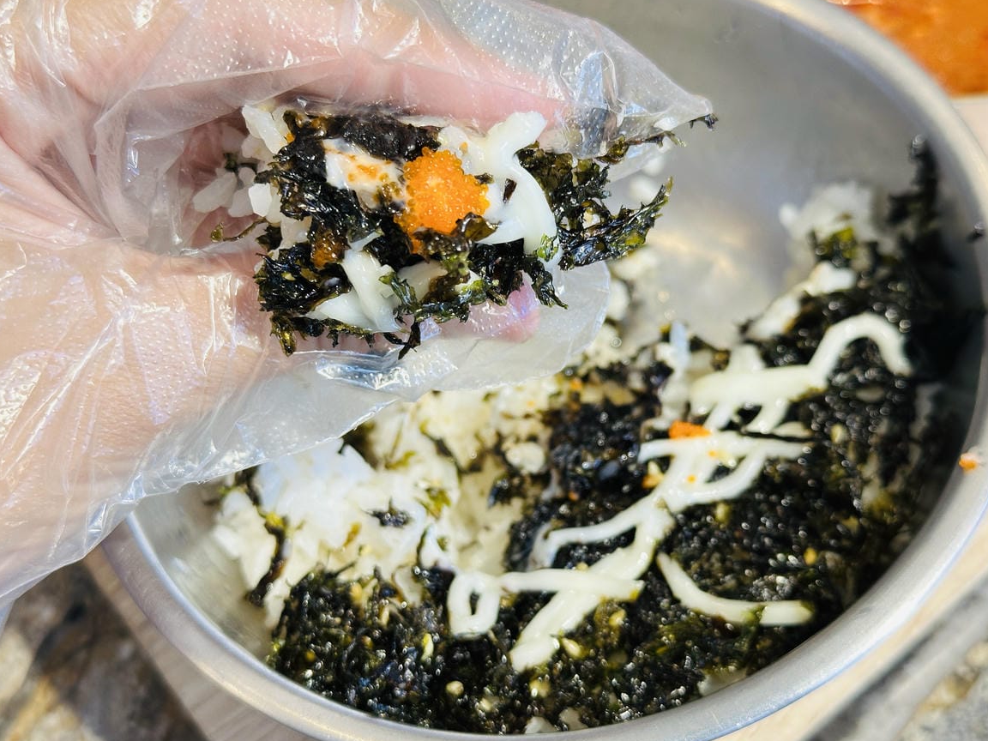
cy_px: 362
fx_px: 1427
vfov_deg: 29.1
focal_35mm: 50
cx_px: 492
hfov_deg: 38.2
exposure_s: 1/60
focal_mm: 6.86
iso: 100
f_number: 1.78
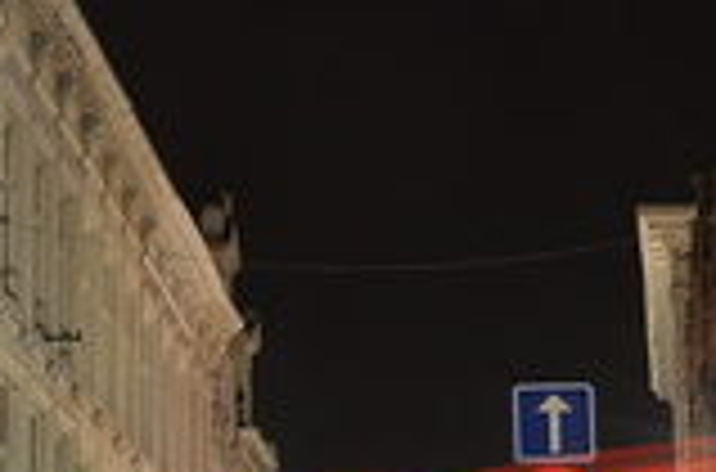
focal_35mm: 170
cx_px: 342
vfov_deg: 7.9
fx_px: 3371
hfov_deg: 12.1
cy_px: 677
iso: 125
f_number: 11
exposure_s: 10
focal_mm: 30
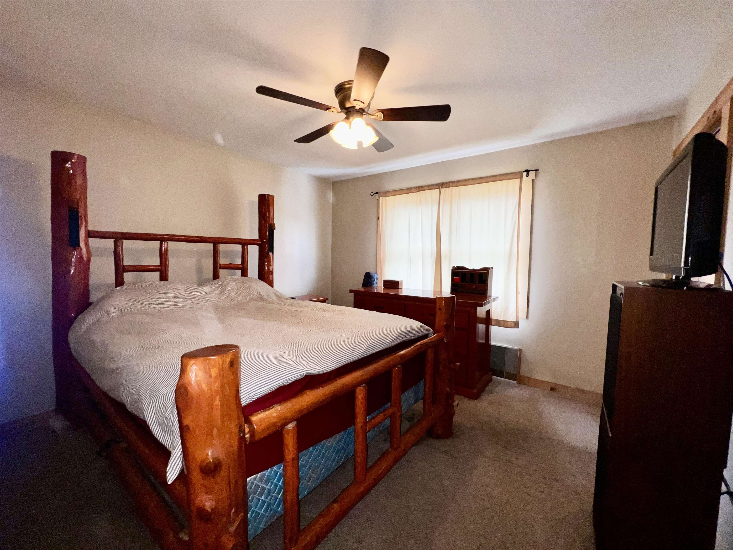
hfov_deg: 106.2
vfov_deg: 89.9
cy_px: 275
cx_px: 366
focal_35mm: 13
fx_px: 275
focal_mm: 1.57
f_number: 1.8
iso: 64
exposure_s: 1/60
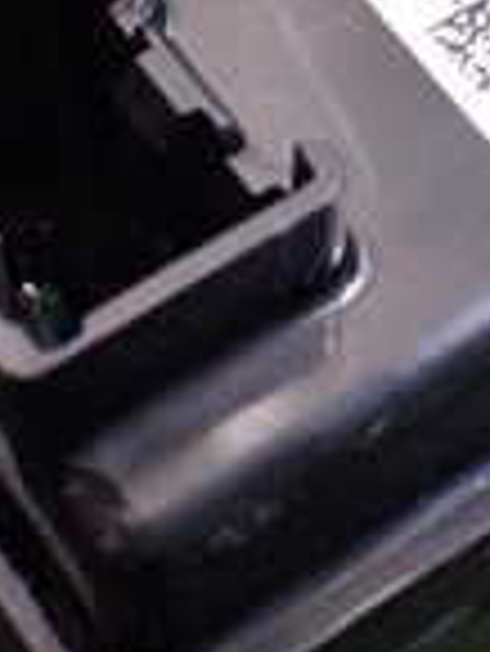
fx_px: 2337
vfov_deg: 15.8
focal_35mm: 124
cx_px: 472
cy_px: 180
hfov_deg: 11.9
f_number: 2.3
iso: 800
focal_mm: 5.4
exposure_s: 1/80
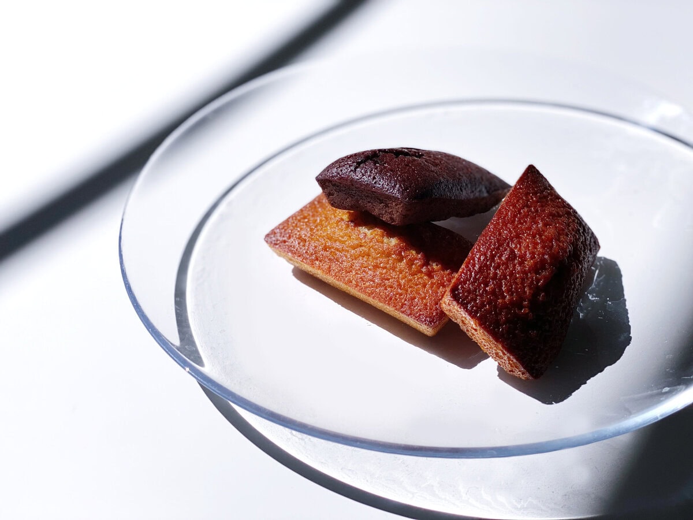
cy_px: 260
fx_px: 1041
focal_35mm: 52
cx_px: 346
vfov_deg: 28.0
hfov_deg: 36.8
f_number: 2
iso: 25
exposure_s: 1/6849
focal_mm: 6
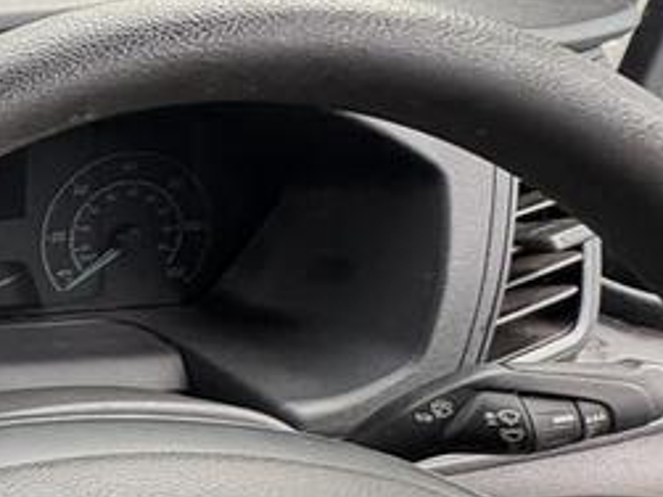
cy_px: 270
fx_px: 957
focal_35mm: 50
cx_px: -349
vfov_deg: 29.1
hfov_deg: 26.6
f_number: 2.2
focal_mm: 2.22
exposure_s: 1/99
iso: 125
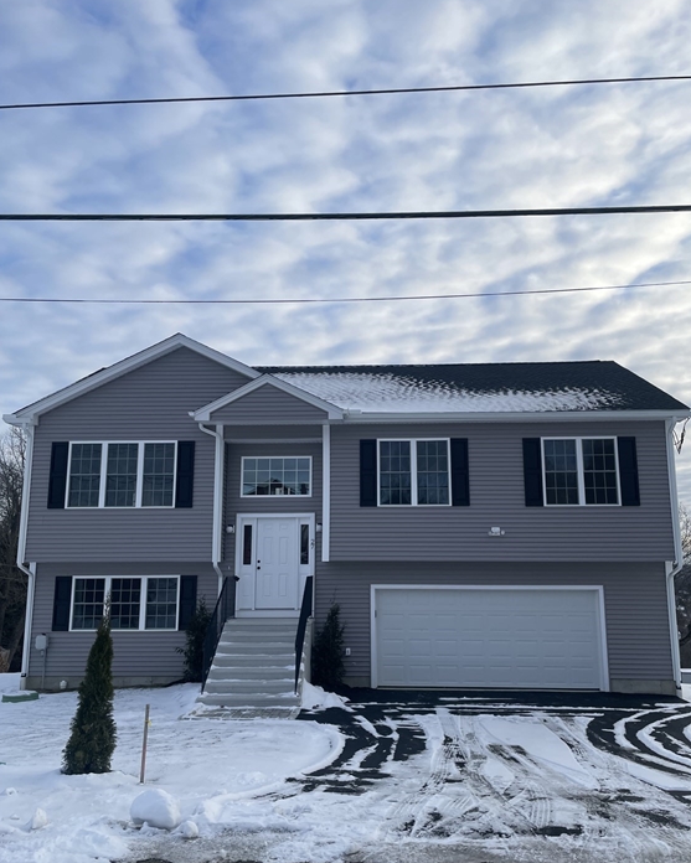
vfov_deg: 62.2
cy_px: 440
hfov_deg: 51.5
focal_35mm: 28
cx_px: 350
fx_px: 716
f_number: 1.6
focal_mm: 4.2
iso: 32
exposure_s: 1/2451
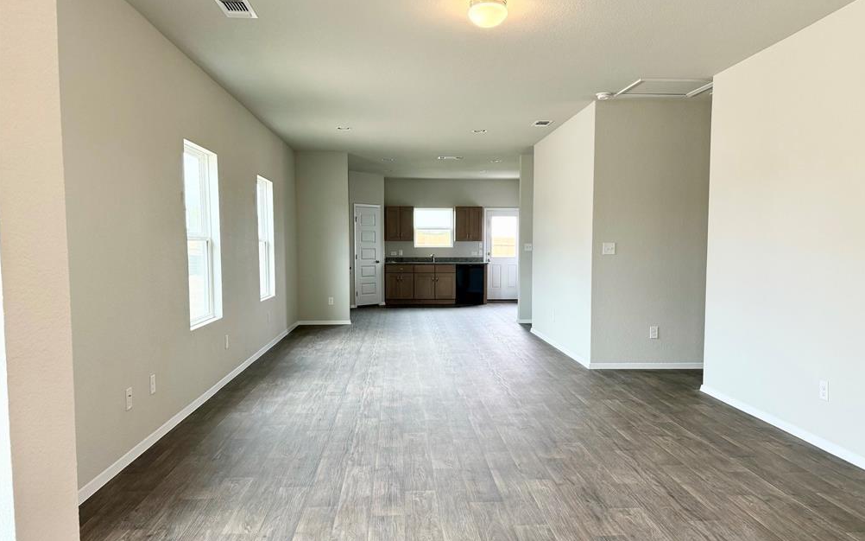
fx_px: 613
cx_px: 439
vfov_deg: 47.6
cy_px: 288
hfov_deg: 70.4
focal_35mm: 26
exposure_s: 1/132
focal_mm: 6.76
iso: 200
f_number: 1.78
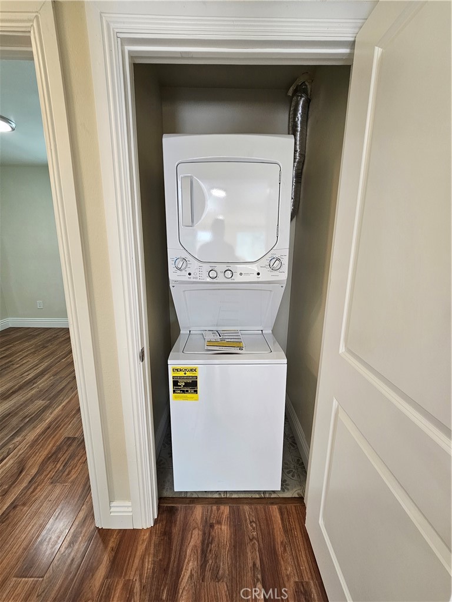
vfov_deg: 106.2
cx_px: 226
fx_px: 226
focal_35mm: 13
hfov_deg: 89.9
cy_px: 301
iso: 100
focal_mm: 2.2
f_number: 2.2
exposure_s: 1/60
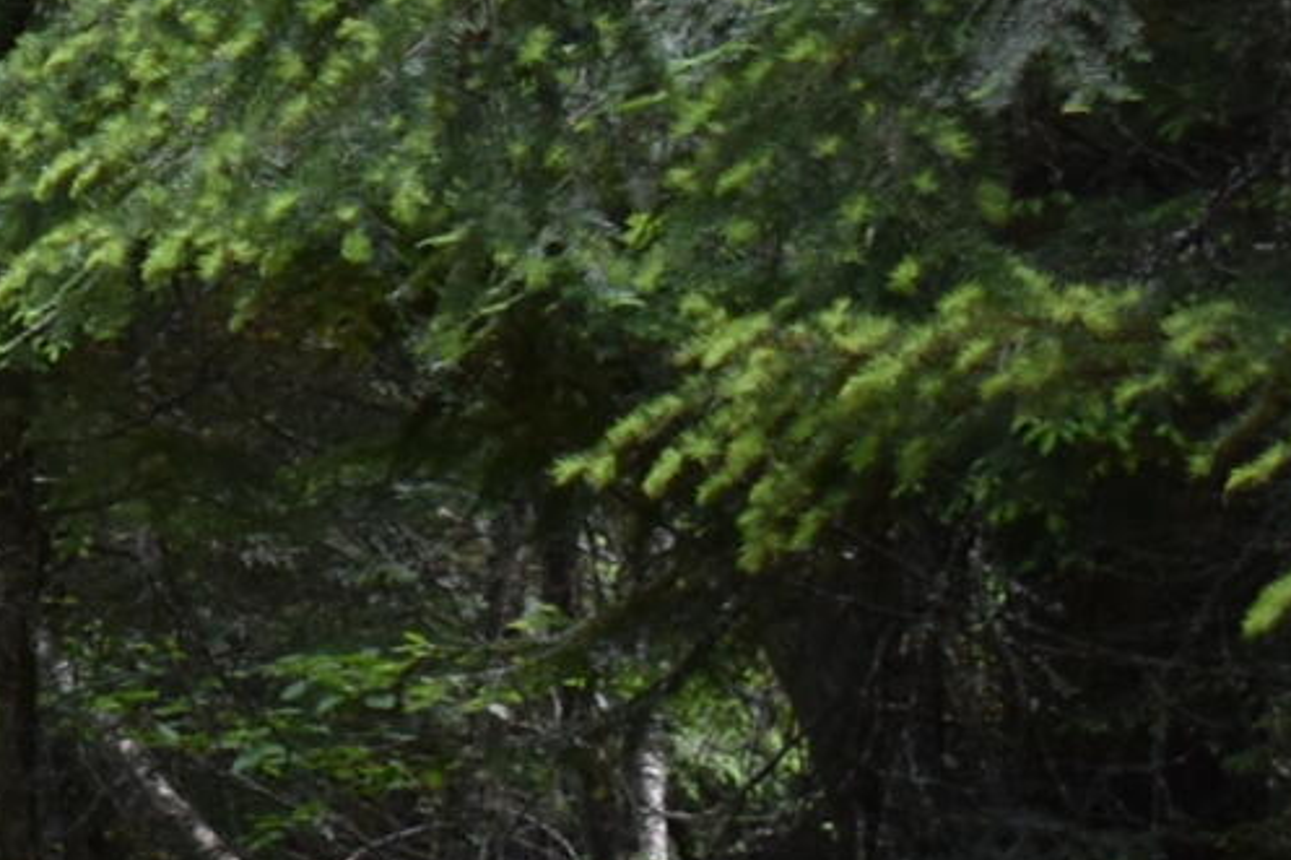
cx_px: -2187
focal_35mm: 308
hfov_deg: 6.3
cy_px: 937
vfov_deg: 4.5
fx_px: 11041
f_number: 4.5
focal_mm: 34
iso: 280
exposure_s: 1/50
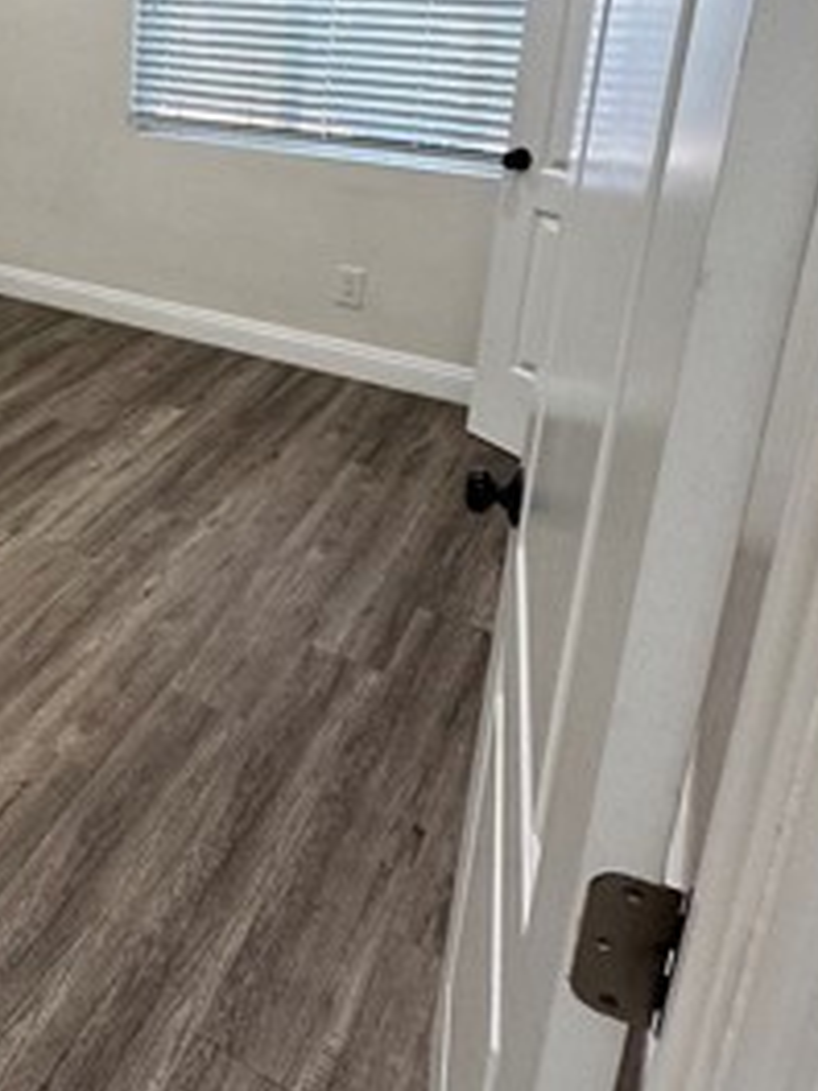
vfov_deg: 51.1
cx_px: 21
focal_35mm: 34
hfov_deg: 37.8
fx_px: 1071
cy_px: 240
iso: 160
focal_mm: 2.22
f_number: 2.2
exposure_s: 1/120
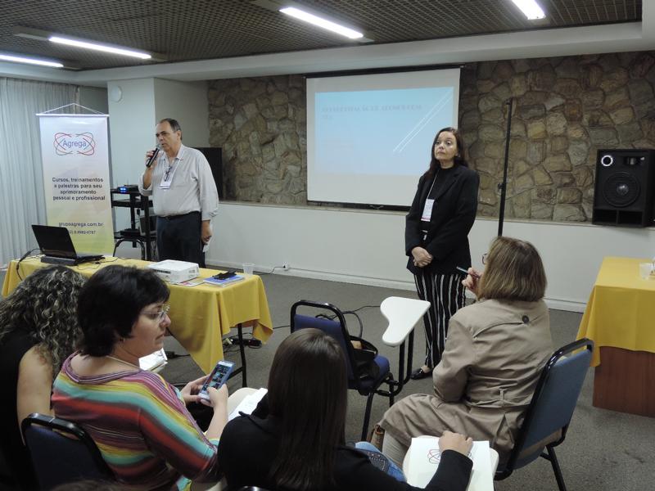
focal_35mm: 30
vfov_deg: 46.8
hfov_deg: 60.0
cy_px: 246
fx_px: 568
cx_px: 328
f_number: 3.1
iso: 400
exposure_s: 1/30
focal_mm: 5.3
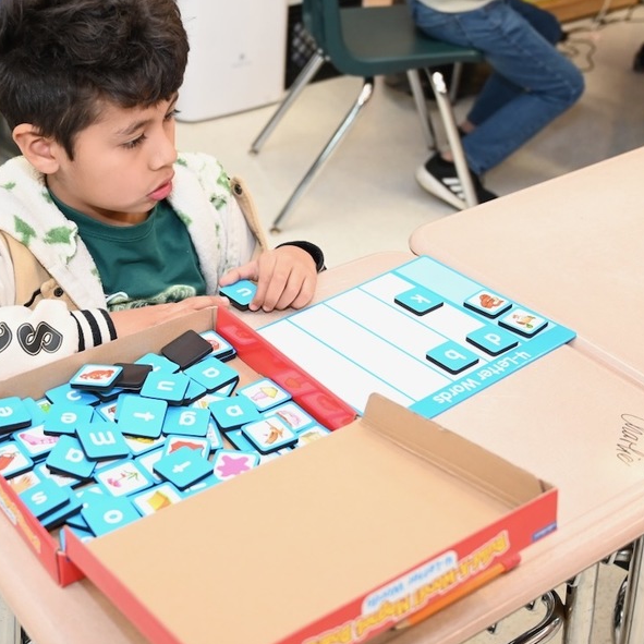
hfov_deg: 31.9
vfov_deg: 32.2
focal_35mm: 53
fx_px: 1116
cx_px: 206
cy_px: 289
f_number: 4
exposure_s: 1/160
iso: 2000
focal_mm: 36
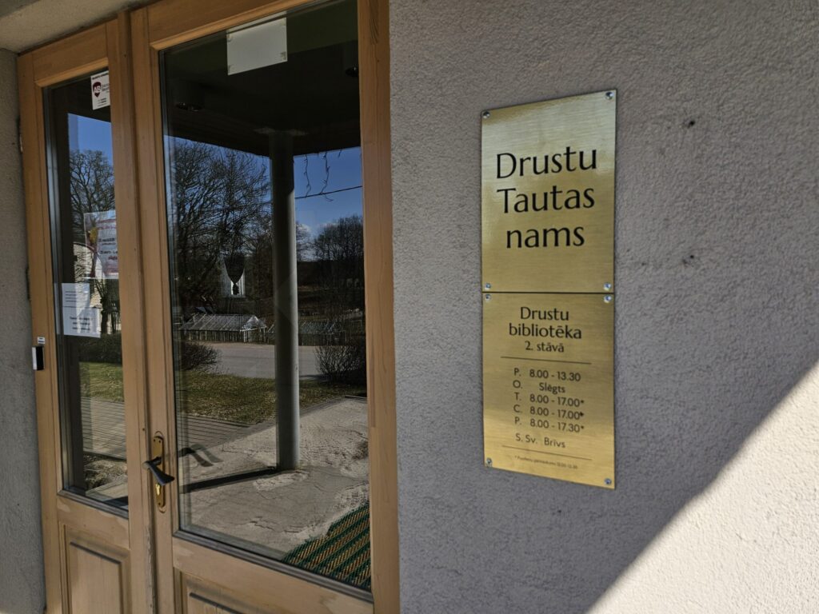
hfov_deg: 73.9
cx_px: 410
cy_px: 307
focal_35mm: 23
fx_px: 544
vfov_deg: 58.9
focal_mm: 6.3
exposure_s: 1/1067
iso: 10
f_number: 1.7
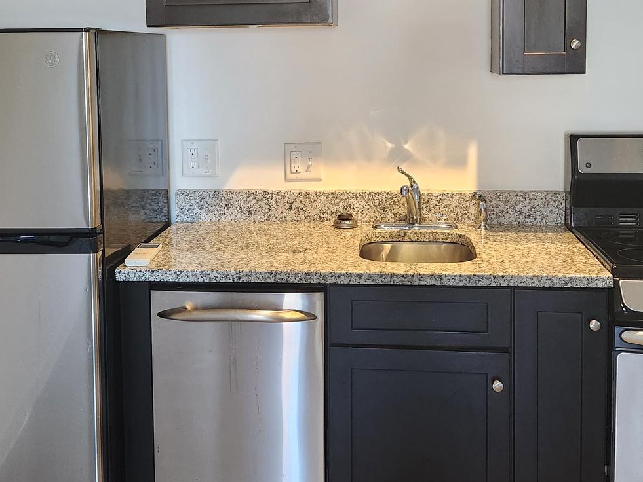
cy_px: 143
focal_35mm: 48
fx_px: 892
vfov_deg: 29.9
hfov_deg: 39.7
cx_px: 322
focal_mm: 5.4
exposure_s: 1/120
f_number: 1.8
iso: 640
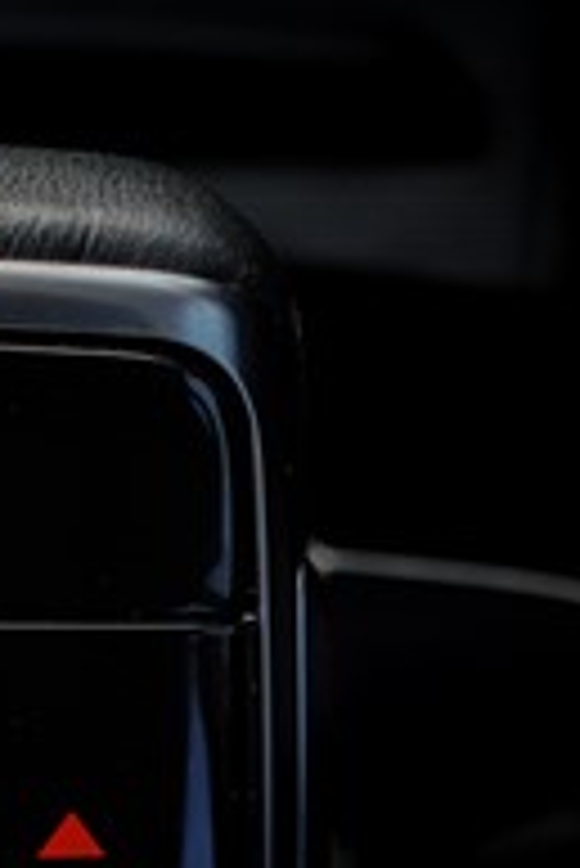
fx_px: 5500
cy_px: 1003
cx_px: -81
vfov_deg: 8.9
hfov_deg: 6.0
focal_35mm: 228
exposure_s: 1/80
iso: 200
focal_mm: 49
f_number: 9
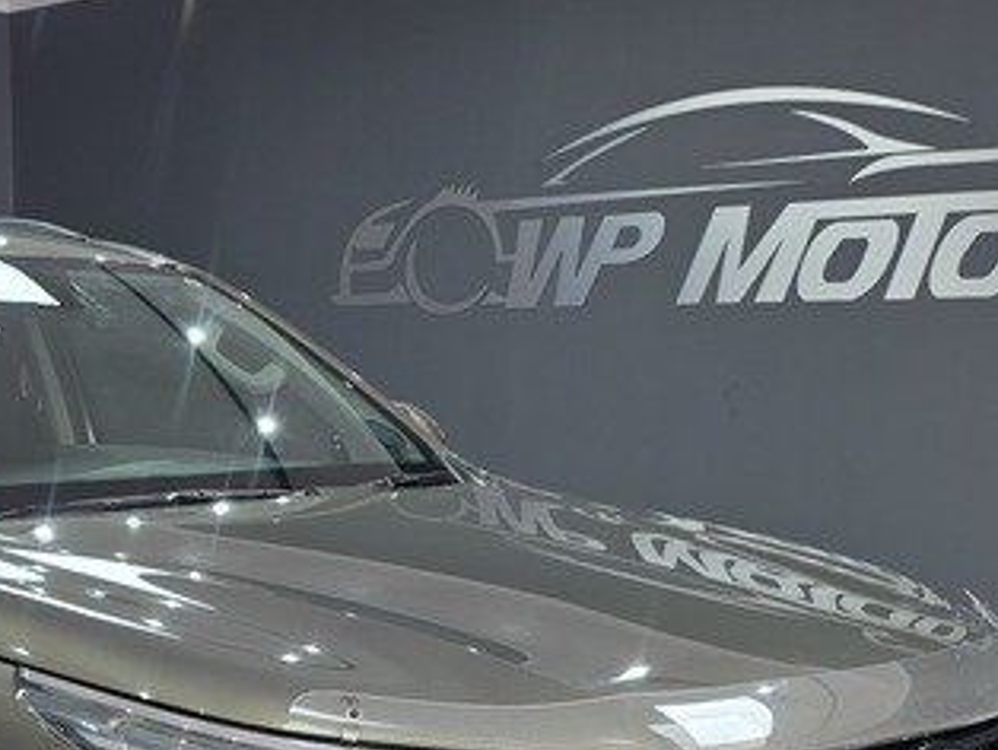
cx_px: 57
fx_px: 2164
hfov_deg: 25.0
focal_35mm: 75
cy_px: 706
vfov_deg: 19.2
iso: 40
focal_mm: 6.3
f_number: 1.7
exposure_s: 1/100
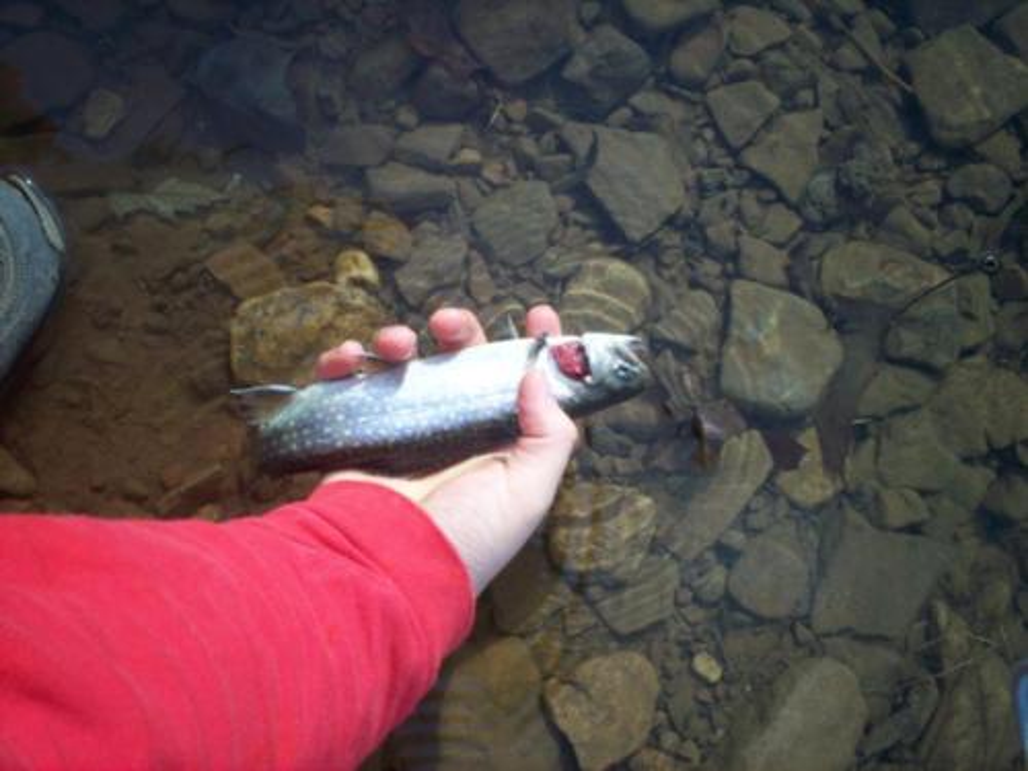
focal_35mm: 36
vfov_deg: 39.7
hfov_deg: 51.4
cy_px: 386
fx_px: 1069
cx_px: 514
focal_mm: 6
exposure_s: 1/162
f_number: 4.5
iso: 100
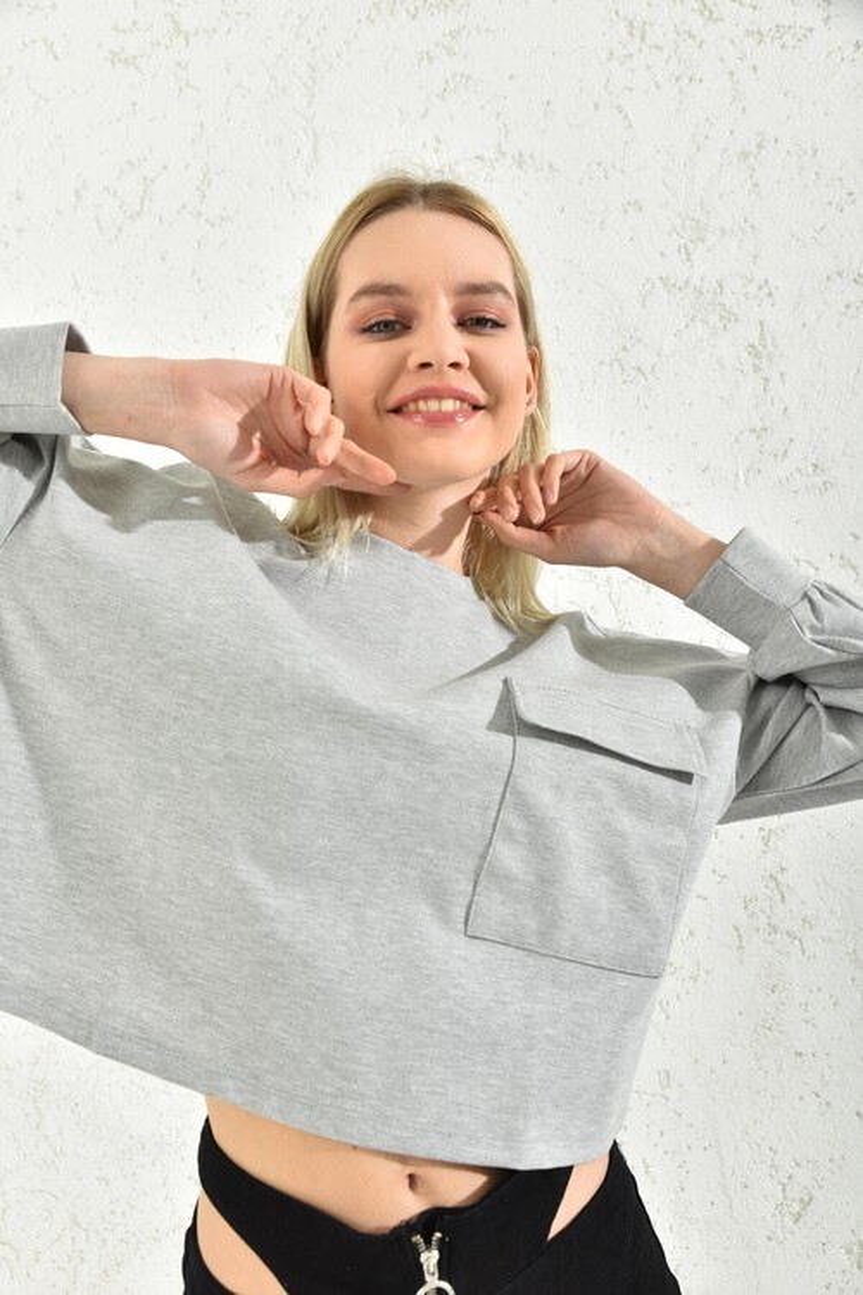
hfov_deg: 37.9
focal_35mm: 35
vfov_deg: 54.4
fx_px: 1258
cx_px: 432
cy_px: 648
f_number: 7.1
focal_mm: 35
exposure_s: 1/160
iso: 100
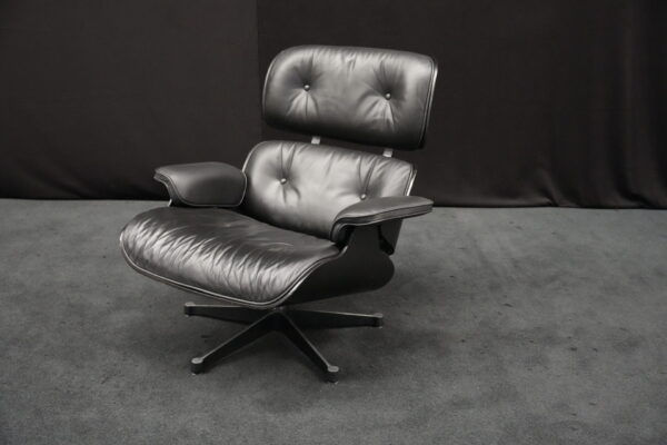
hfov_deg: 50.7
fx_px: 704
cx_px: 334
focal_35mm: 38
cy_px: 222
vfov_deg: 35.1
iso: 12800
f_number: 4
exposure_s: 1/100
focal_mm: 38
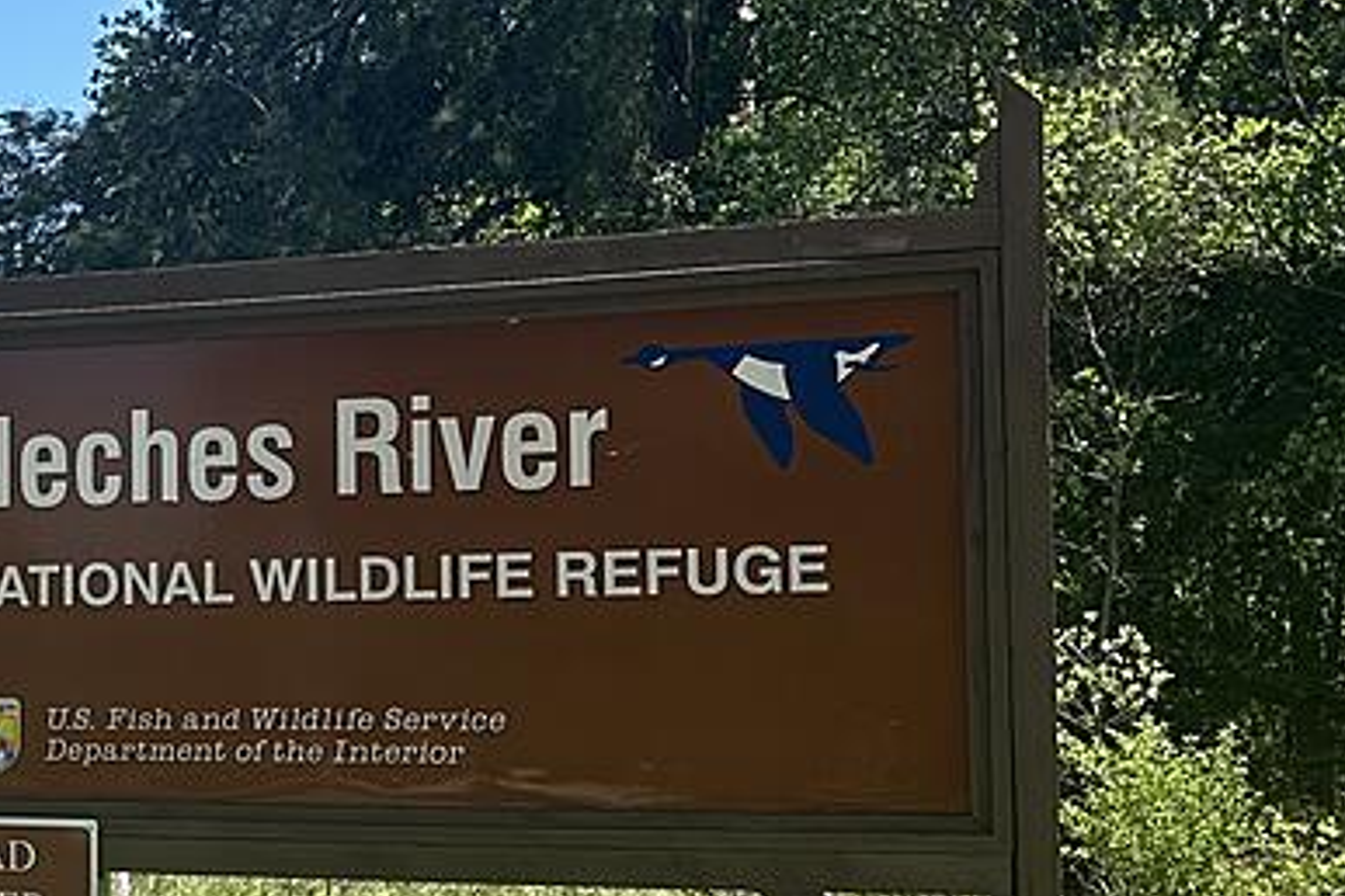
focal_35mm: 66
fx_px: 2466
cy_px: 590
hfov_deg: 27.8
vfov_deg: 20.5
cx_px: -139
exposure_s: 1/2525
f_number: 1.78
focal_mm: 6.86
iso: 80
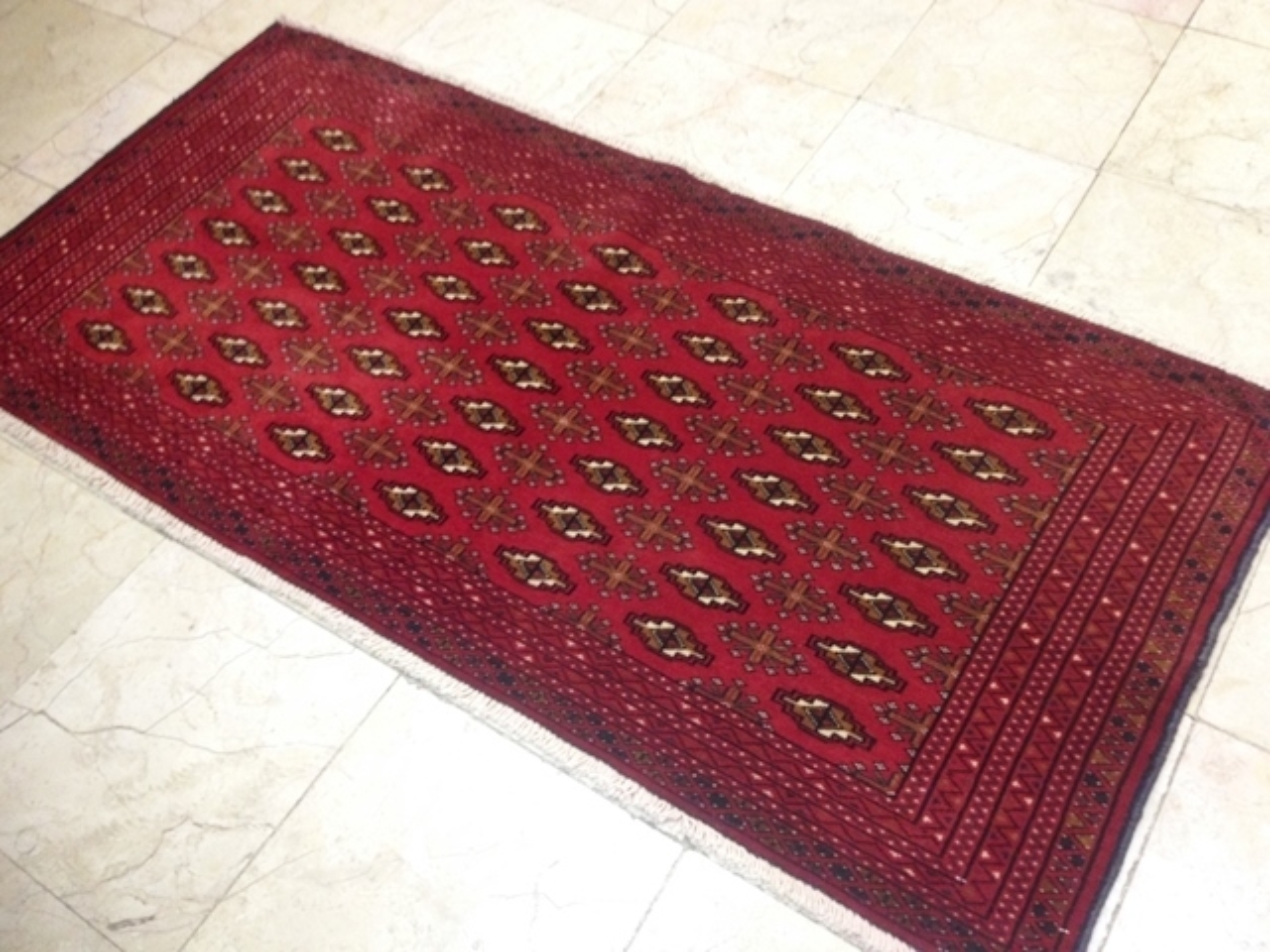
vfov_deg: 42.9
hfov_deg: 55.4
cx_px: 635
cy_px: 476
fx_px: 1211
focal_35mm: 33
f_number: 2.4
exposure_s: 1/20
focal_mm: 4.12
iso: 160
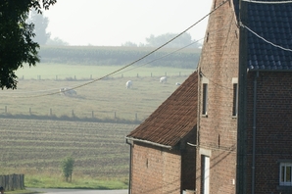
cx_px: 35
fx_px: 1961
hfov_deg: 8.5
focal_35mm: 242
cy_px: 93
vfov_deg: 5.7
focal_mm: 80
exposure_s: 1/250
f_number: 9
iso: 100
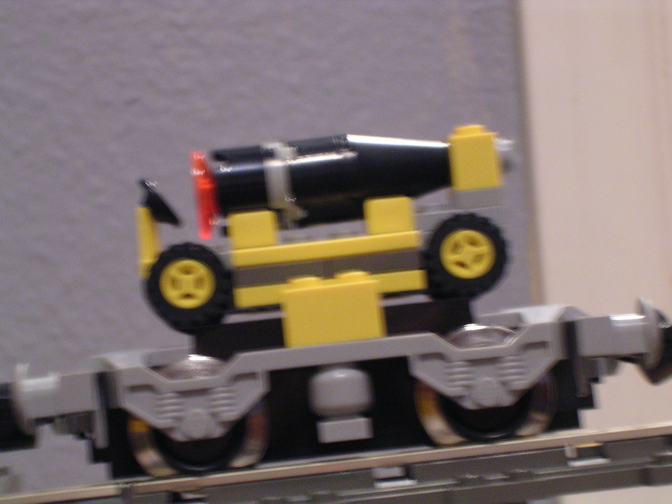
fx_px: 2232
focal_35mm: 115
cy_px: 252
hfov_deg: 17.1
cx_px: 336
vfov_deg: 12.9
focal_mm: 17.4
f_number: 4.9
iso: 400
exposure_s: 1
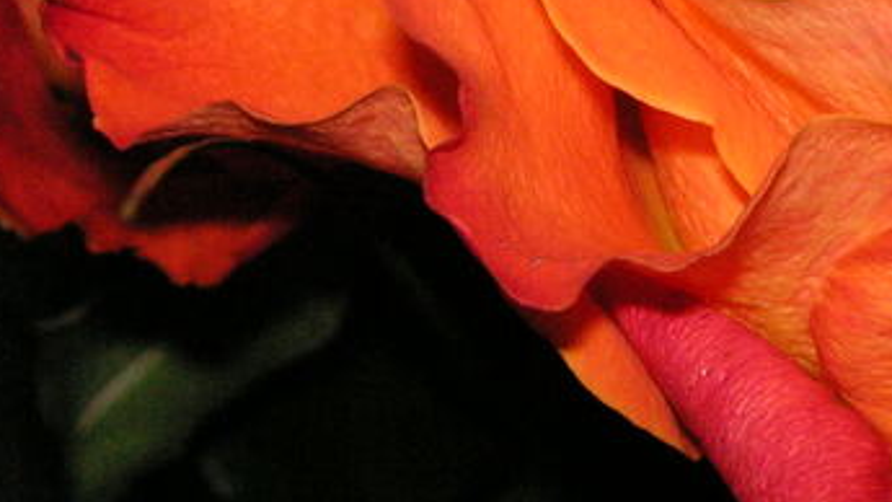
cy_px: -251
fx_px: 5250
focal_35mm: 222
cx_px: 602
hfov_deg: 9.7
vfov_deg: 5.4
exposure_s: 1/90
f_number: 11
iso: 160
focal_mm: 14.6
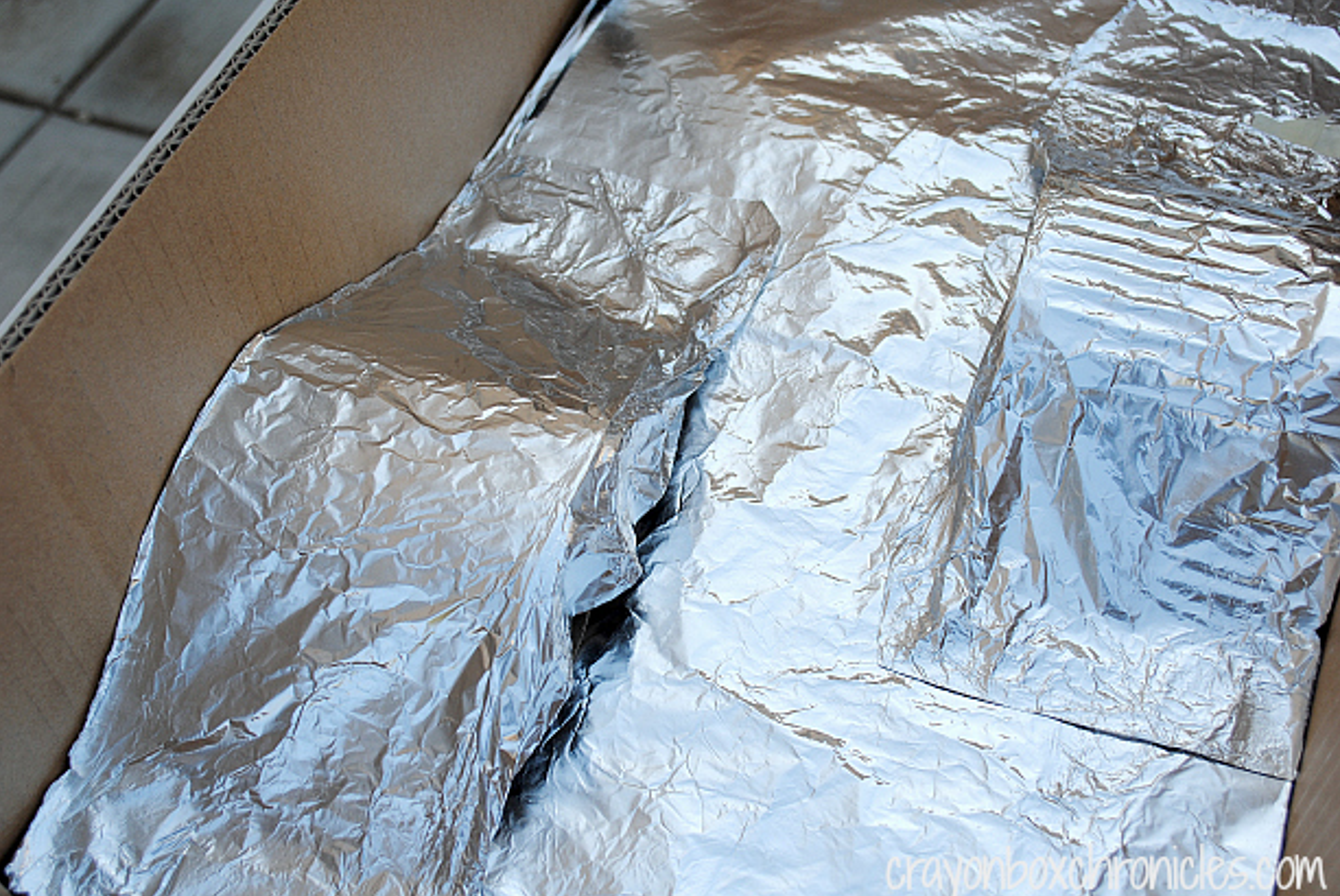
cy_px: 446
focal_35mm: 47
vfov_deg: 28.7
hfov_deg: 41.9
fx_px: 1751
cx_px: 660
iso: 100
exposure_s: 1/160
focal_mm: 30
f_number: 6.3
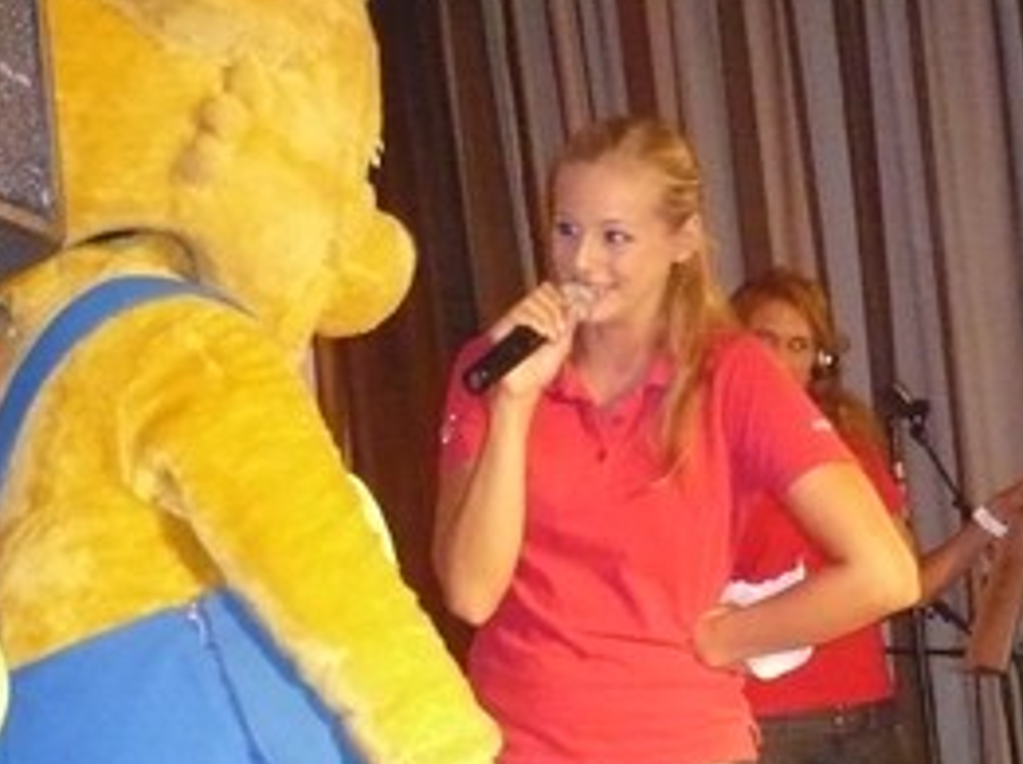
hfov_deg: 19.1
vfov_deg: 14.3
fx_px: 3040
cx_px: 633
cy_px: 597
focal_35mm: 103
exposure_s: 1/30
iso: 640
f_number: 2.8
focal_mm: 5.8
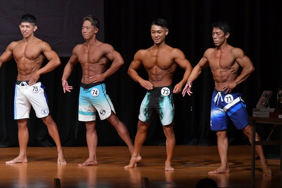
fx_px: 2114
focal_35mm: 270
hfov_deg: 7.6
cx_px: 141
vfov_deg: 5.1
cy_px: 94
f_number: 5.6
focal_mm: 180
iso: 5000
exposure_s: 1/400
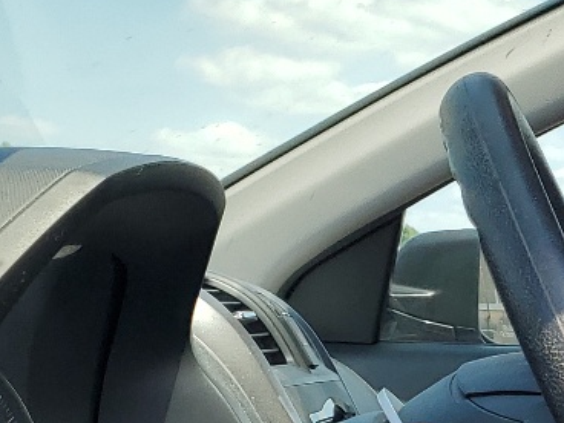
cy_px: 791
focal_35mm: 113
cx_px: 941
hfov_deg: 15.5
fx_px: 1841
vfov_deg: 11.9
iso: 50
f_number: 1.5
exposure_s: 1/1250
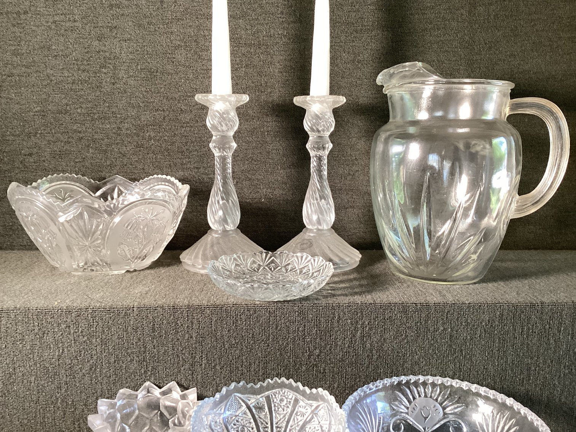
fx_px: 516
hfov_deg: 58.3
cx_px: 288
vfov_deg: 45.4
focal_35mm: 31
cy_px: 216
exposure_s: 1/60
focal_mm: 3.3
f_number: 2.4
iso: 125
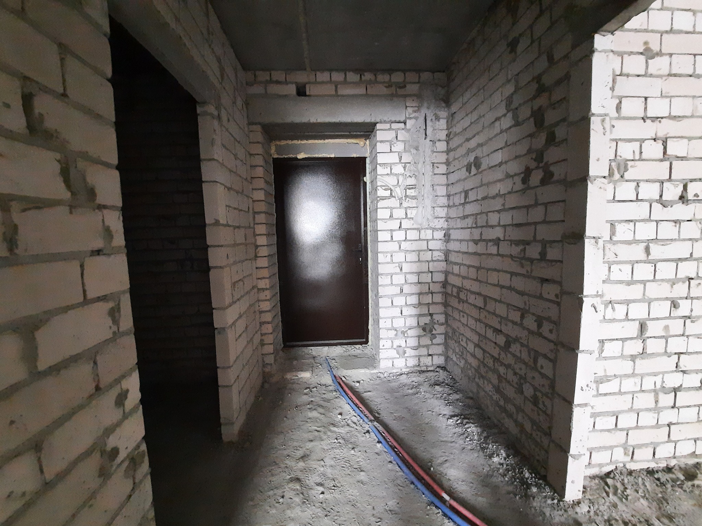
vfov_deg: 89.9
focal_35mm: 13
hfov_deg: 106.2
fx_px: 264
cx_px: 351
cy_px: 263
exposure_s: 1/20
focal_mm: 1.74
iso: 640
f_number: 2.2
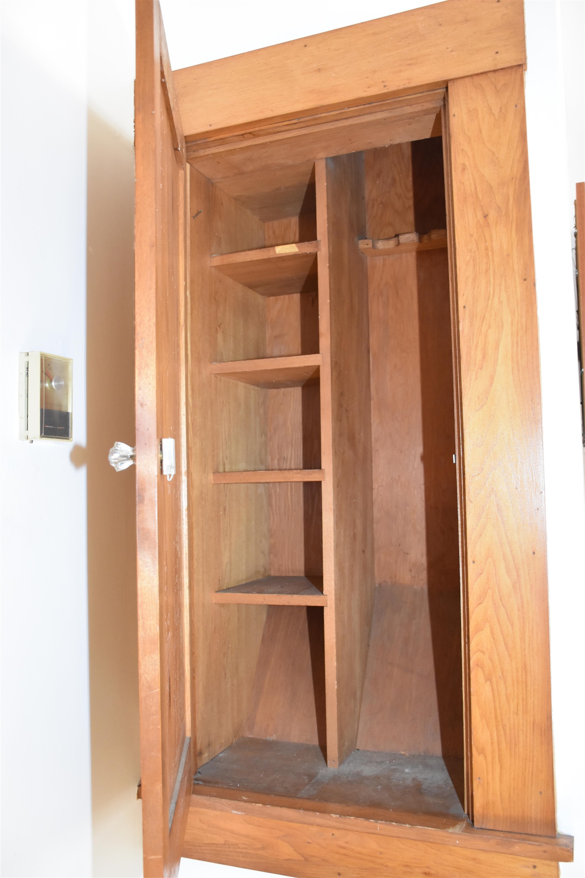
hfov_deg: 43.6
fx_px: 731
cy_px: 439
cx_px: 292
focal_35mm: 30
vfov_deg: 61.9
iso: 1800
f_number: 4
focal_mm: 20
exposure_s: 1/60
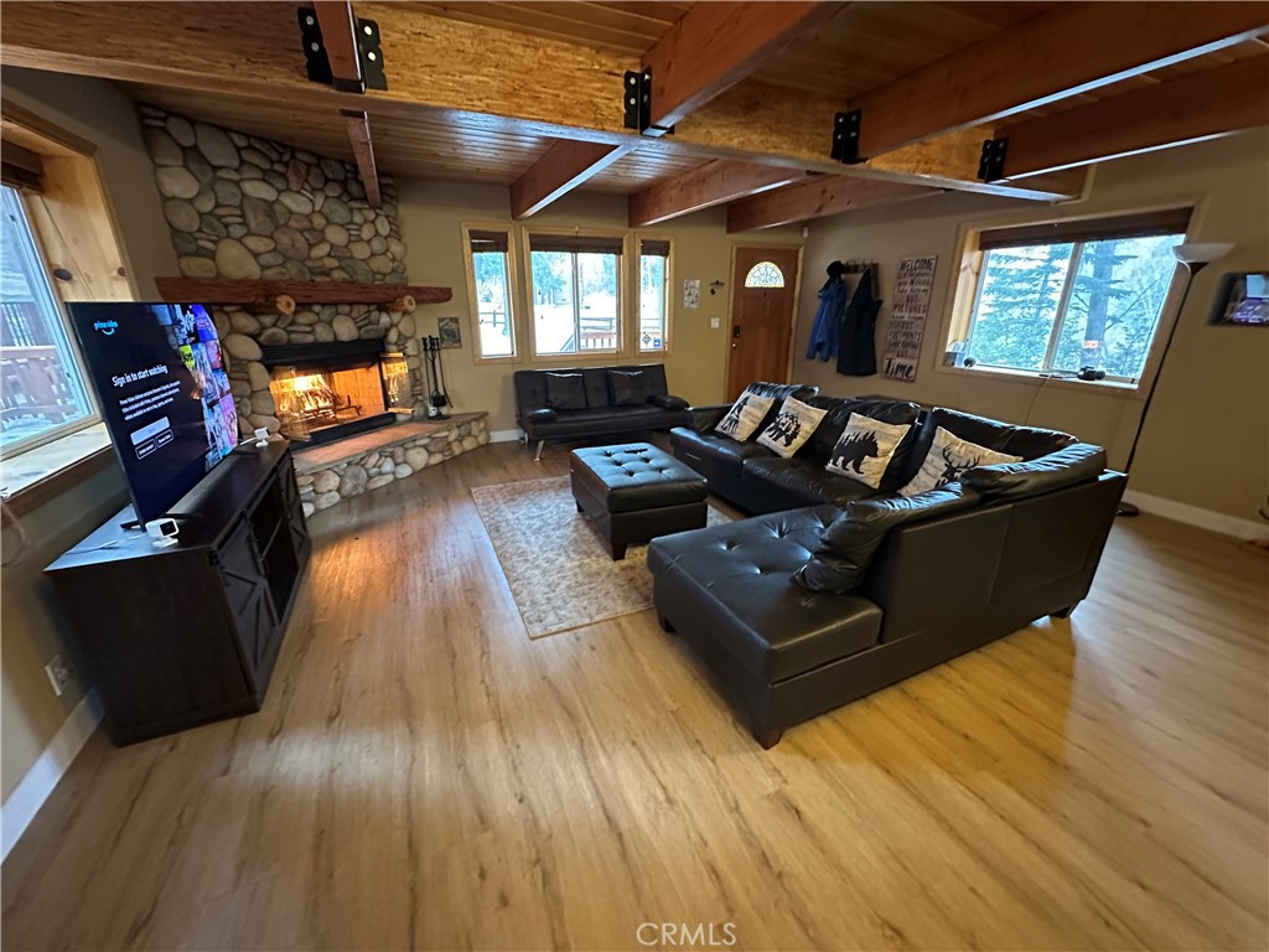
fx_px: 513
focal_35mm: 14
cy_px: 476
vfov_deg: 85.7
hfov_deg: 102.1
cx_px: 634
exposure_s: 1/48
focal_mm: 2.22
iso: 1250
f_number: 2.2
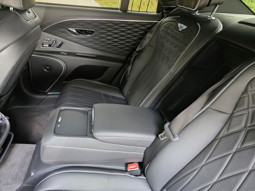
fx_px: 169
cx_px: 128
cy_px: 96
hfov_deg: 73.9
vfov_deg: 58.9
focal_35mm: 23
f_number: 1.7
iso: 1000
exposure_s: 1/60
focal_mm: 6.3
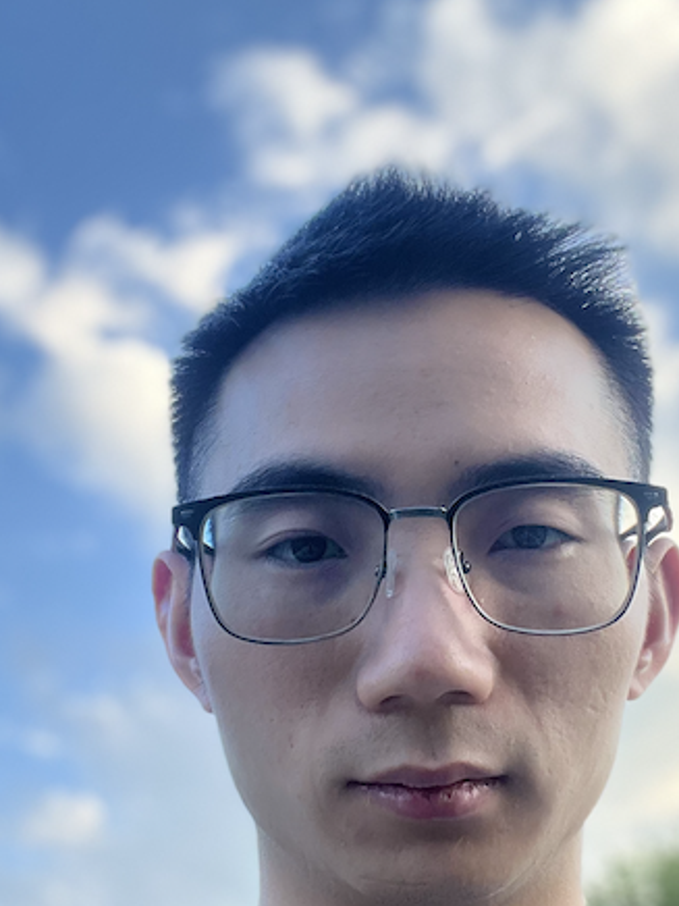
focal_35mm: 55
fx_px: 1438
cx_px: 397
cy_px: 499
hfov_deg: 26.5
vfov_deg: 34.9
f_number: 2.2
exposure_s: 1/158
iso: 32
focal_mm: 2.71
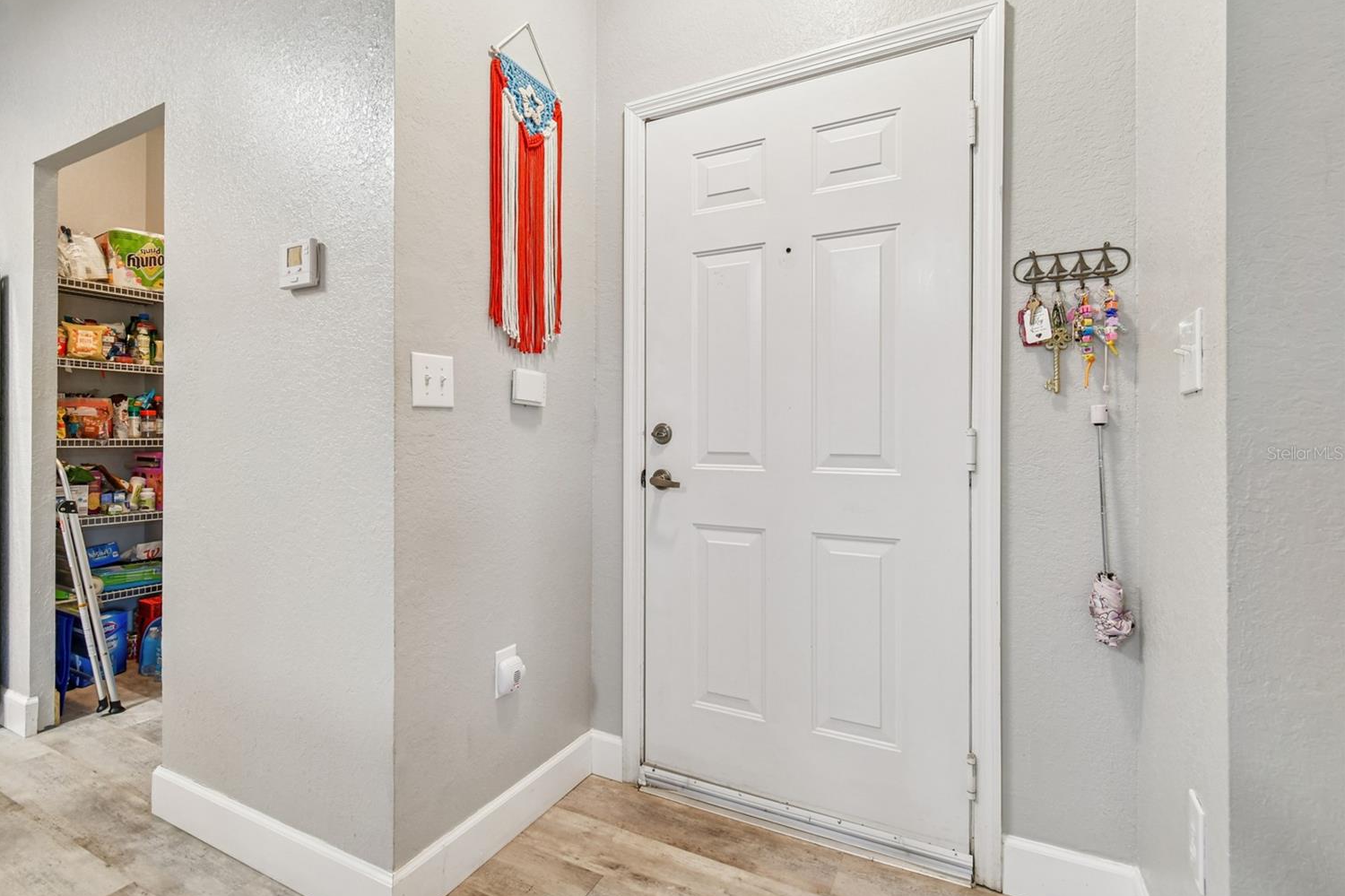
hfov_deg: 96.6
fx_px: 598
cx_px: 629
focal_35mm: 16
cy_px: 453
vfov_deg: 73.7
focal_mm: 10
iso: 100
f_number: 7.1
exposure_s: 1/2
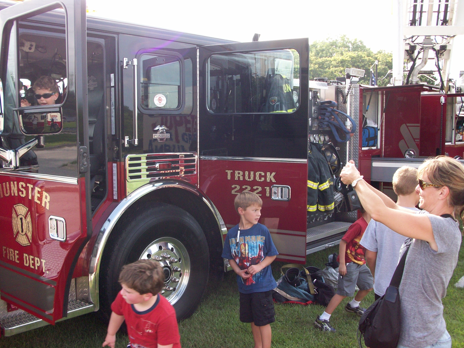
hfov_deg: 48.9
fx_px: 509
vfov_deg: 37.7
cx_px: 211
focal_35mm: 38
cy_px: 172
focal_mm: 5.7
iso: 64
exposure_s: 1/178
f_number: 2.8
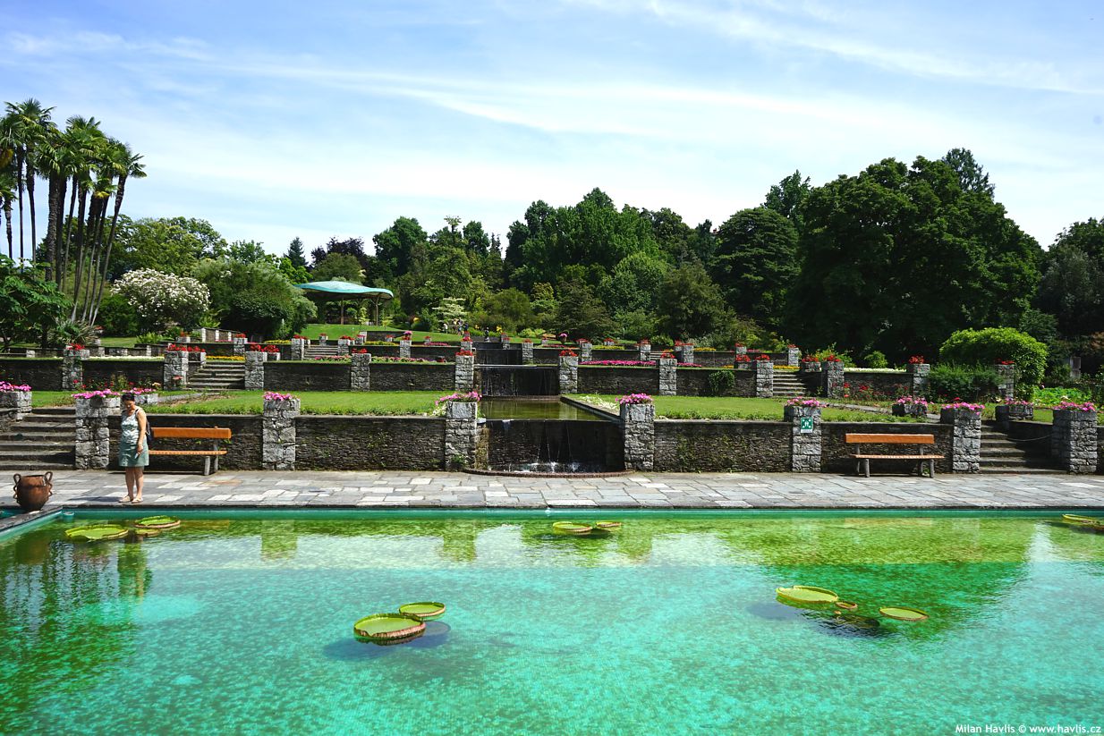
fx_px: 859
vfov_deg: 46.4
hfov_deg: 65.5
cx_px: 552
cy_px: 368
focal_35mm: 28
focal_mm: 28
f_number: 11
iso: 100
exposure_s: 1/160
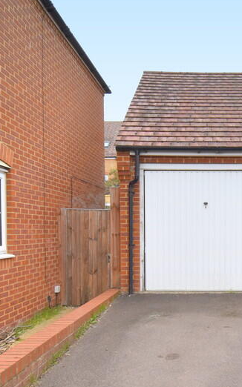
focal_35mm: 33
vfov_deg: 57.4
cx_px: 209
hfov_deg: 36.4
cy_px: 242
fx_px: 348
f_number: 8
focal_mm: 11
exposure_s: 1/250
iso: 200
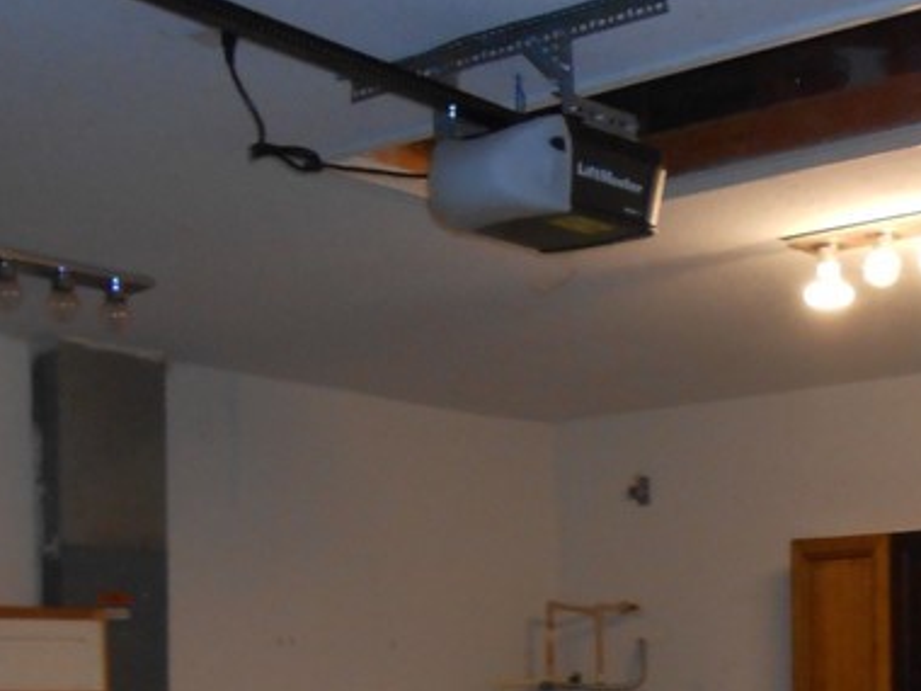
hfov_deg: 27.2
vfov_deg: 20.2
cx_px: 756
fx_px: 1862
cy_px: 732
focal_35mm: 70
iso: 200
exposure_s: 1/25
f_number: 3.5
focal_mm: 4.6
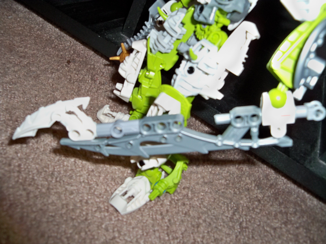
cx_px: 163
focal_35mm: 35
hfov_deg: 52.6
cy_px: 122
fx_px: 330
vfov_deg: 40.7
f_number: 3.5
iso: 200
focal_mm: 6.2
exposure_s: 1/30
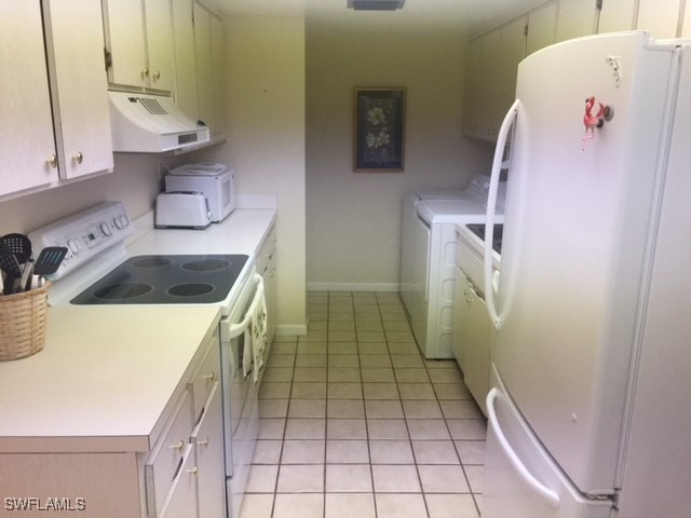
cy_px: 259
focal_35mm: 29
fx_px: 579
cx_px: 346
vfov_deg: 48.2
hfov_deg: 61.7
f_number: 2.2
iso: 50
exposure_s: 1/30
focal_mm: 4.15
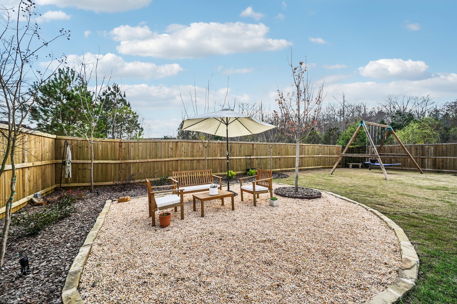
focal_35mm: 14
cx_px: 228
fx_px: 178
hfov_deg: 104.3
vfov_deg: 81.2
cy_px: 152
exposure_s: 1/1000
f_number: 8
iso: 400
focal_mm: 14
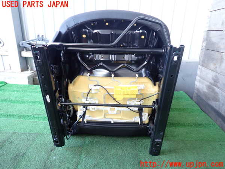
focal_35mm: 25
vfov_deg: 54.9
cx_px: 112
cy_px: 84
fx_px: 162
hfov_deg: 69.4
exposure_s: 1/40
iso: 200
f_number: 2
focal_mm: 4.5
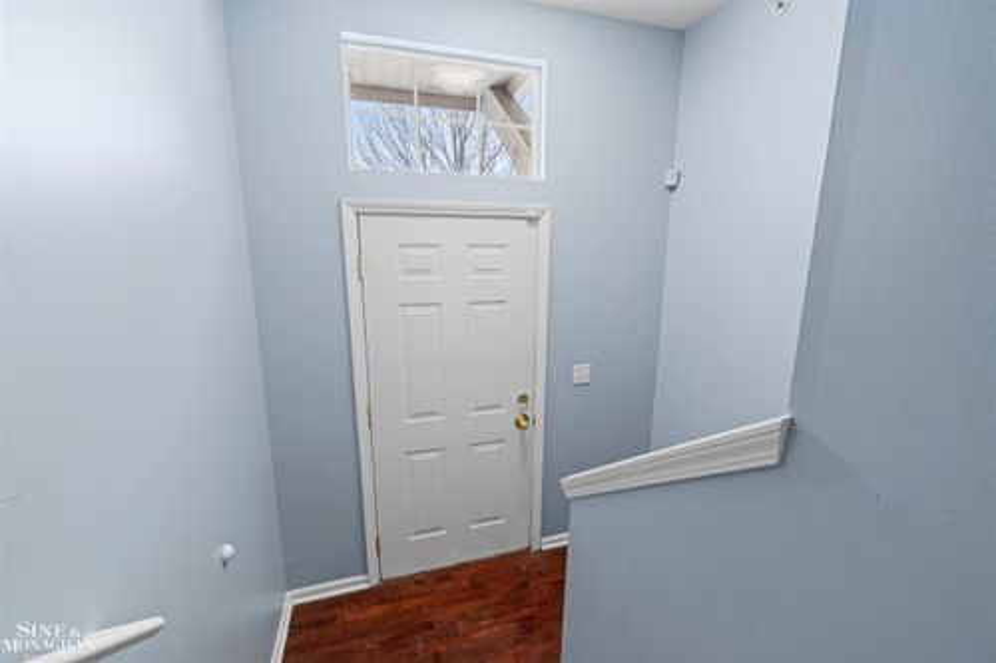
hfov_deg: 100.4
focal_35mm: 15
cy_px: 332
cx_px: 498
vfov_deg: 77.3
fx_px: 415
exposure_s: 1
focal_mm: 10
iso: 500
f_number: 7.1
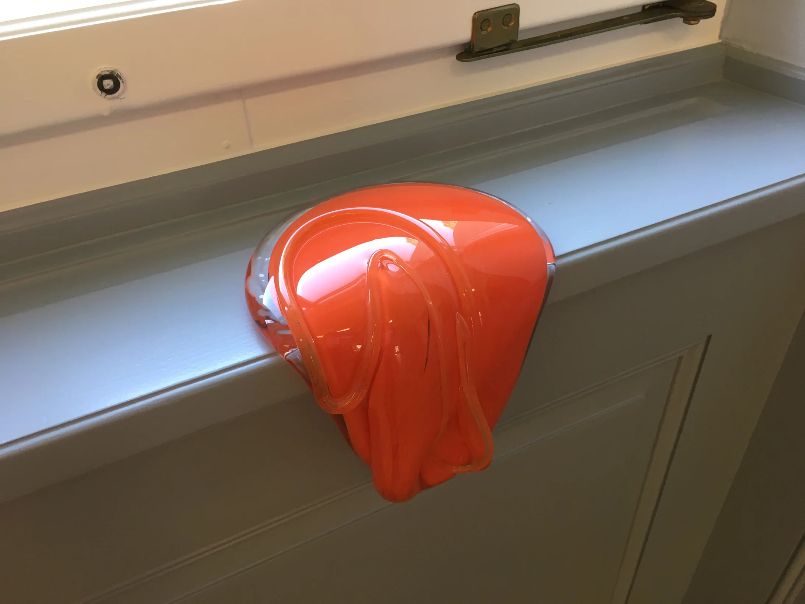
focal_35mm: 29
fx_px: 674
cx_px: 402
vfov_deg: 48.2
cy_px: 302
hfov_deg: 61.7
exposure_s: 1/33
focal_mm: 4.15
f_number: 2.2
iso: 64
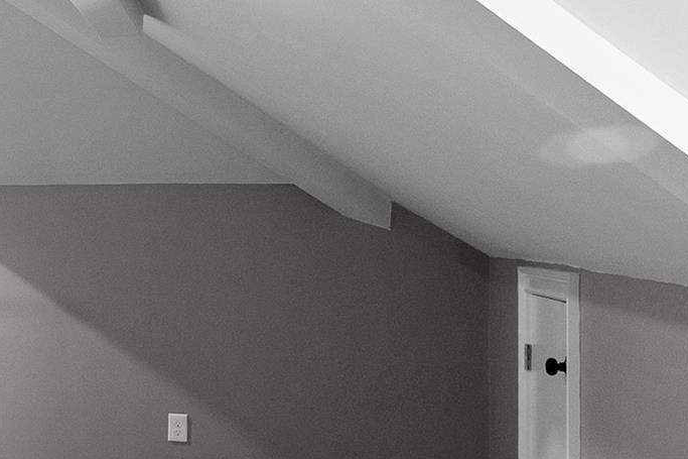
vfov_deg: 18.9
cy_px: 291
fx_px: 1376
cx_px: -404
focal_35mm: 72
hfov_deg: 22.1
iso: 320
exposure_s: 2.5
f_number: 8
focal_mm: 16
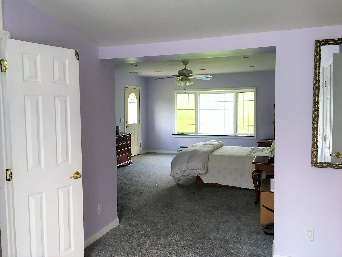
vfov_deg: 48.2
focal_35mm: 29
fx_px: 287
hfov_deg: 61.7
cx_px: 171
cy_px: 128
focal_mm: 4.15
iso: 50
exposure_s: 1/30
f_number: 2.2
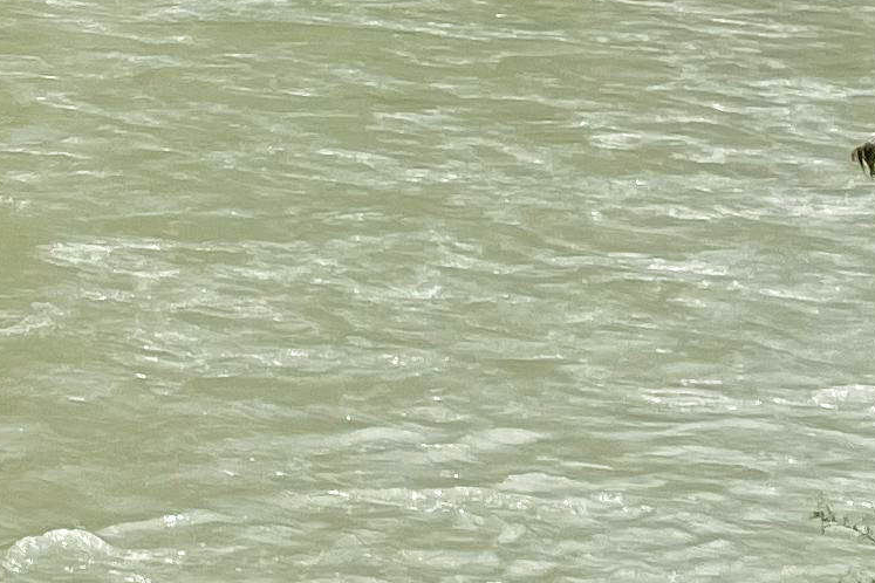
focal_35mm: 146
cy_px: -794
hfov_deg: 13.2
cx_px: -458
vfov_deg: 8.6
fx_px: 3548
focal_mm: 4.2
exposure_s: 1/2681
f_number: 1.6
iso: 32
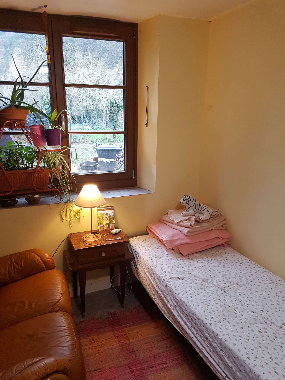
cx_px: 142
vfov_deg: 67.3
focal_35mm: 26
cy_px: 190
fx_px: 285
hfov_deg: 53.1
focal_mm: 4.2
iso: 160
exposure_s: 1/50
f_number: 1.7
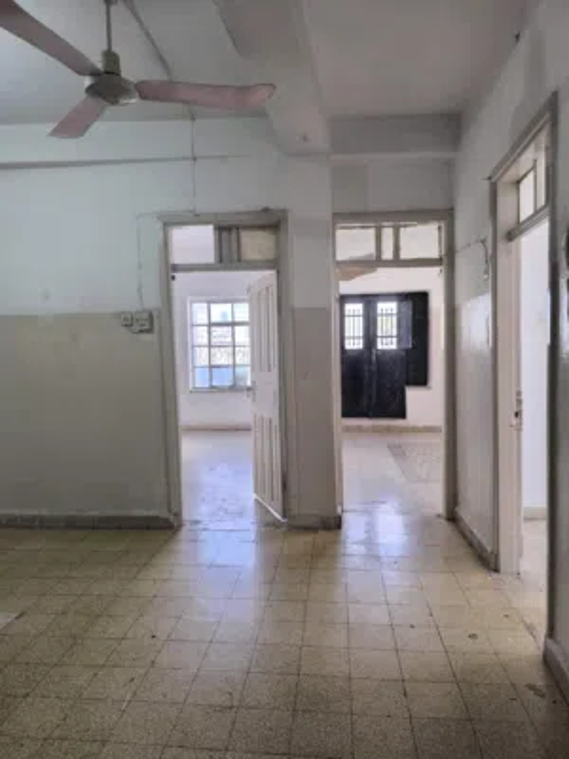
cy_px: 380
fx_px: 504
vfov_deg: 73.9
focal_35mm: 23
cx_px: 284
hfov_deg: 58.9
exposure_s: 1/100
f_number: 1.65
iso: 200
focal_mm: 6.14
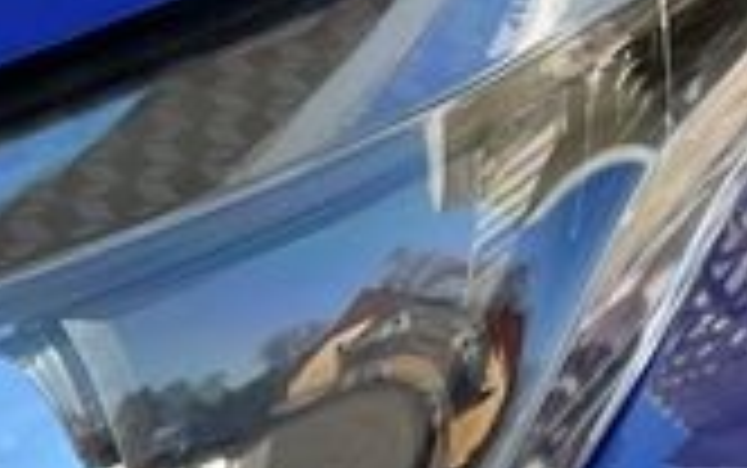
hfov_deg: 11.9
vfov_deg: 7.6
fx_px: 3463
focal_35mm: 170
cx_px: -252
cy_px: 644
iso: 50
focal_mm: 5.1
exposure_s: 1/484
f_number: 1.6
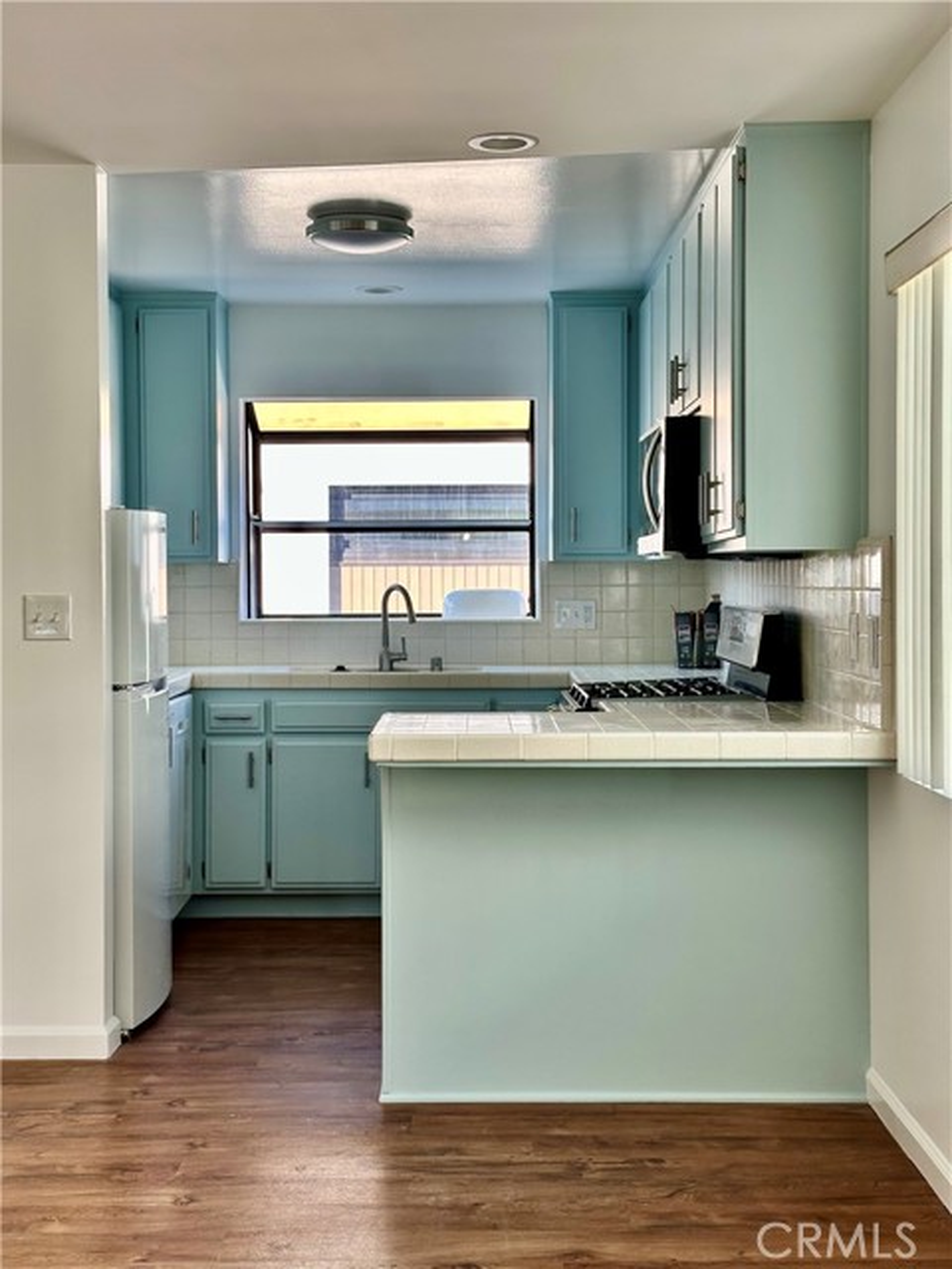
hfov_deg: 30.3
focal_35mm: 48
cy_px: 634
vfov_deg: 39.7
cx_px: 476
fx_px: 1760
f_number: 1.78
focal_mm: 6.86
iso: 50
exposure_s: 1/138
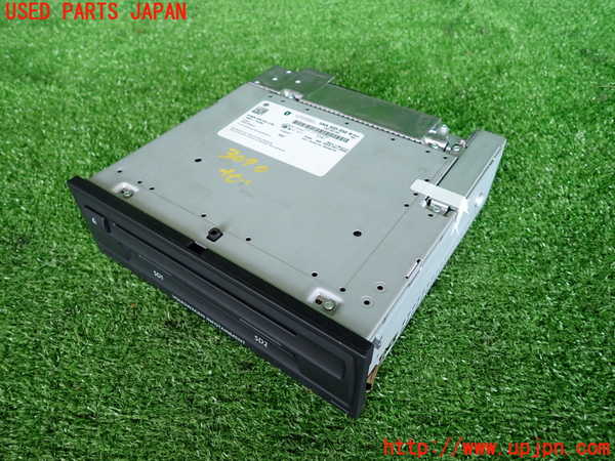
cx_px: 308
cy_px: 230
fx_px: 444
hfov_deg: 69.4
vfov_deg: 54.9
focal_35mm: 25
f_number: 2
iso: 160
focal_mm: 4.5
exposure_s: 1/125
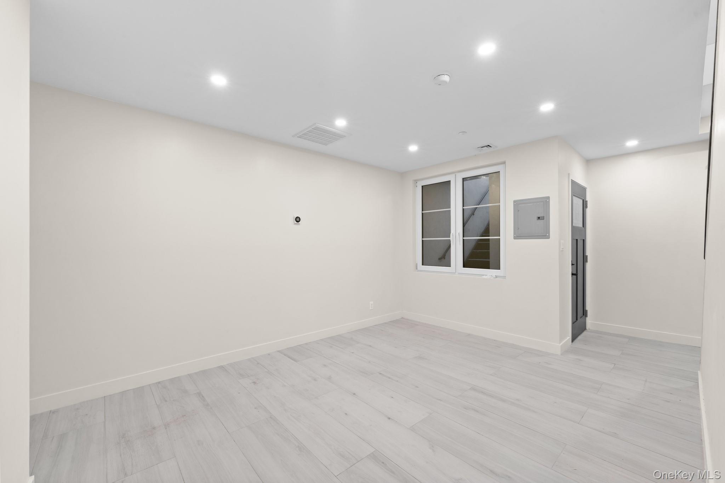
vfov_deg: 81.2
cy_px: 242
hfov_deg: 104.3
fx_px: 282
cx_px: 362
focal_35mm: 14
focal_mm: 14
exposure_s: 1/1.67
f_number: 10
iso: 250
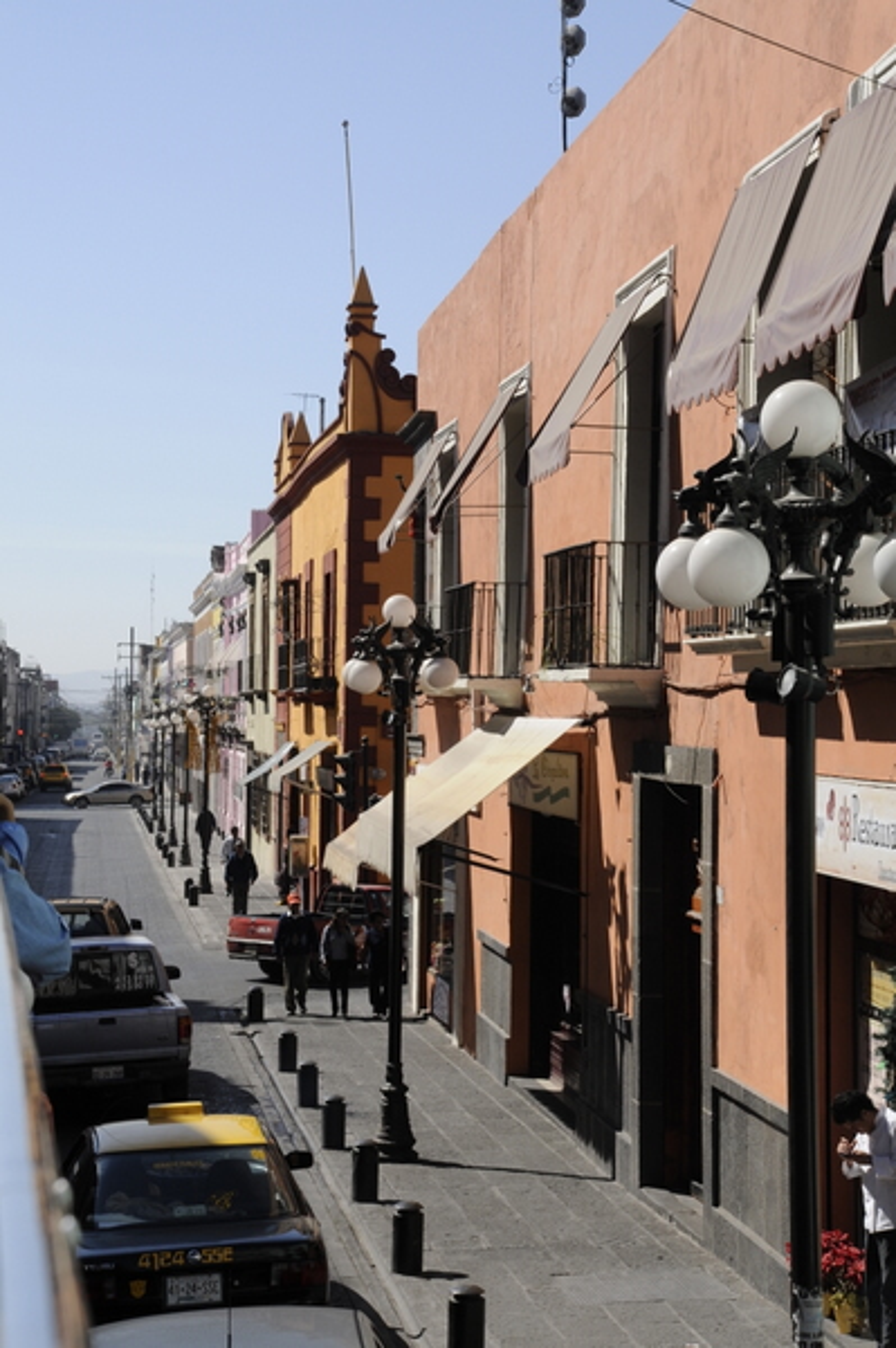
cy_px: 674
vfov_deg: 27.0
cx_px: 448
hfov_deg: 18.2
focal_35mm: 75
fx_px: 2805
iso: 320
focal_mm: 50
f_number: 10
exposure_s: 1/400
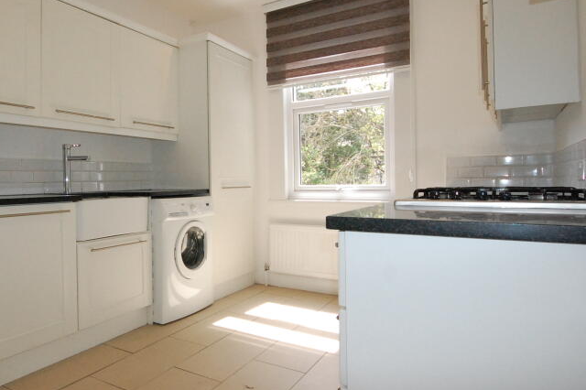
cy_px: 177
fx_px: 390
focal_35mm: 24
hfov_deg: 72.5
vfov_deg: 53.0
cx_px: 220
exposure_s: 1/500
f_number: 5
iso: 1600
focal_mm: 10
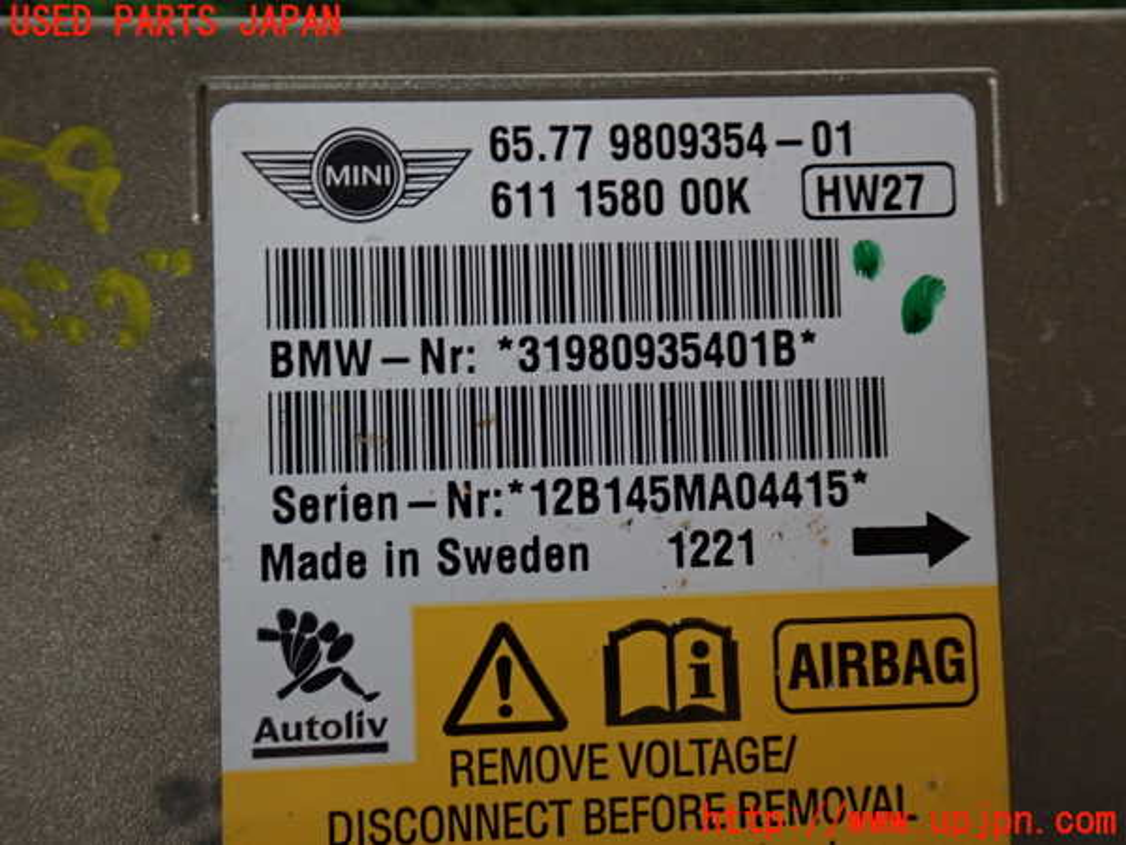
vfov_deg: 37.7
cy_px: 422
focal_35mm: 38
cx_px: 563
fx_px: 1236
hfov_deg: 49.0
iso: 500
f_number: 2.7
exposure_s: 1/40
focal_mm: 6.83
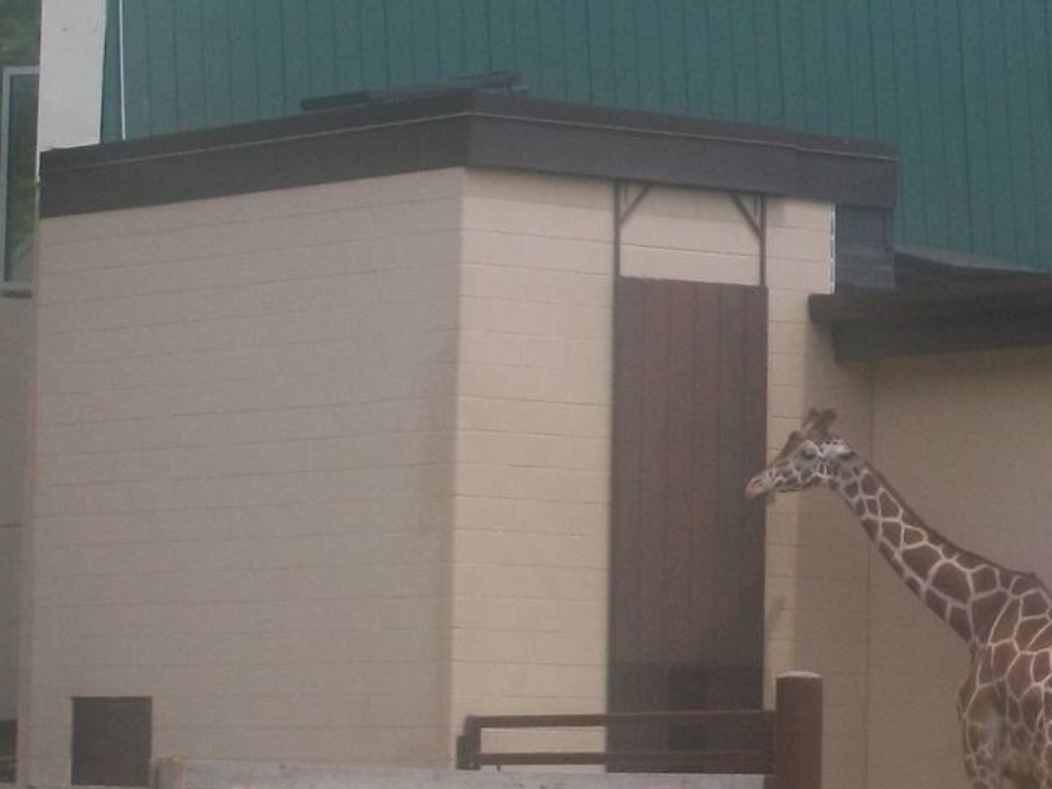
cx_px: 884
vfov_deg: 7.5
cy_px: 656
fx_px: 6016
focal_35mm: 198
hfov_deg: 10.0
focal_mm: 14.3
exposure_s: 1/640
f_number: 4.3
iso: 80
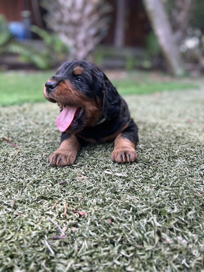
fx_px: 204
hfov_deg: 53.1
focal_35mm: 26
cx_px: 102
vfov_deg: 67.3
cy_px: 136
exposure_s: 1/121
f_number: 1.5
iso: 50
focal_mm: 5.7
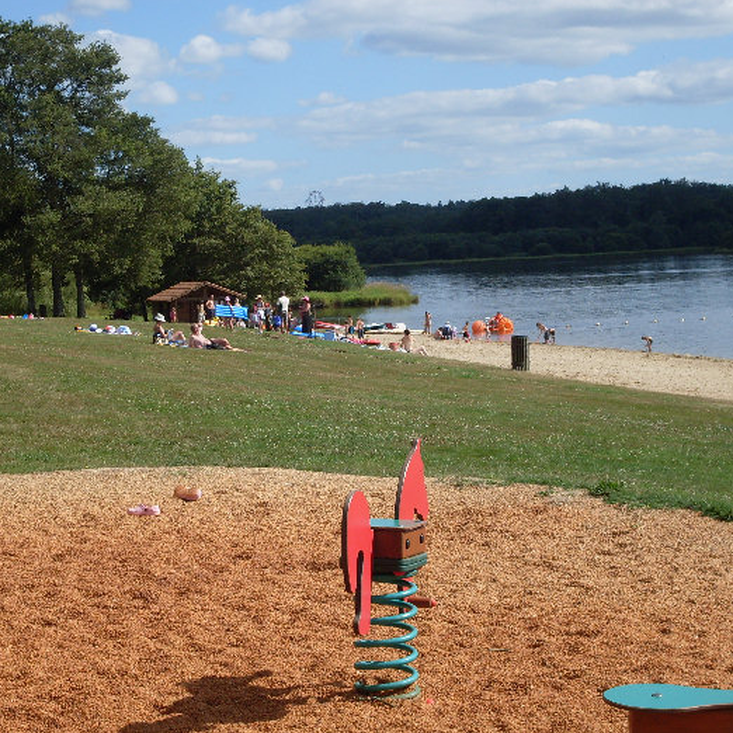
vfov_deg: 18.1
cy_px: 366
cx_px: 312
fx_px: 2300
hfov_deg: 18.1
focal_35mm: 96
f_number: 4
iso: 80
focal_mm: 13.5
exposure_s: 1/1000
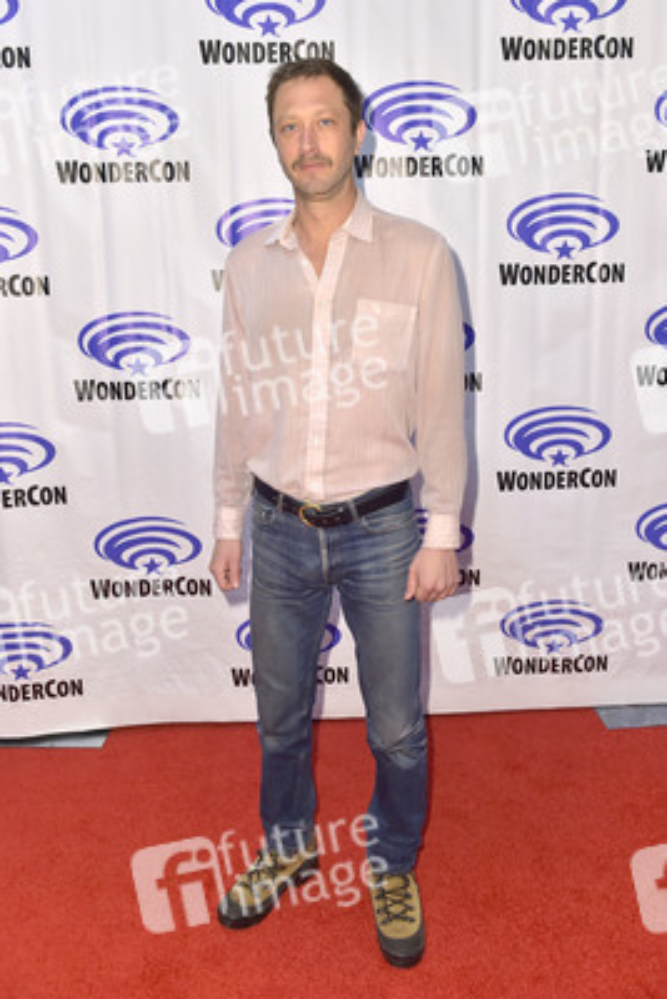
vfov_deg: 60.3
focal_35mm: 31
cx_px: 334
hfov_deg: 42.4
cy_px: 500
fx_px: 861
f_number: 4.5
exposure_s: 1/250
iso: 320
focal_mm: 31
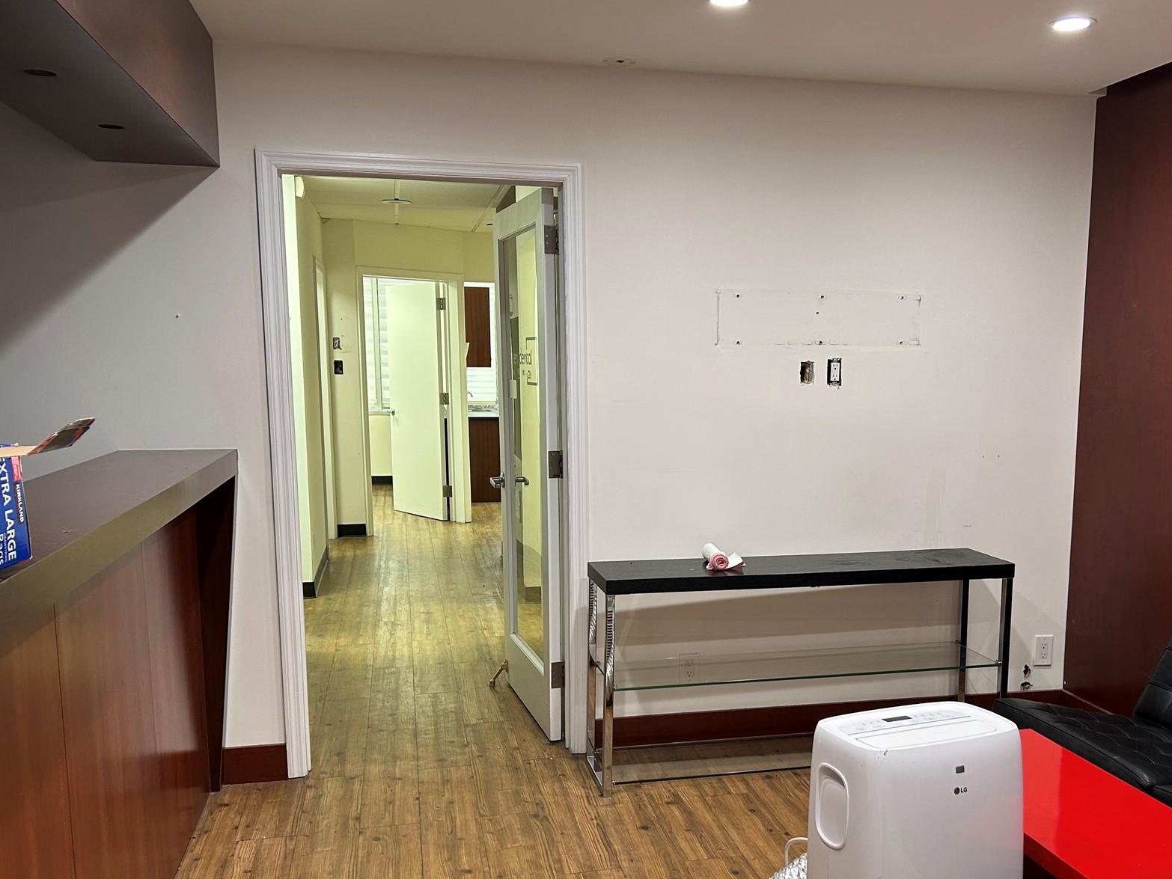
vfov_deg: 41.6
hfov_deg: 53.7
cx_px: 682
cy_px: 527
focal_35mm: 34
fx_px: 1151
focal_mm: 5.7
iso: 80
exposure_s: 1/60
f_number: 1.5
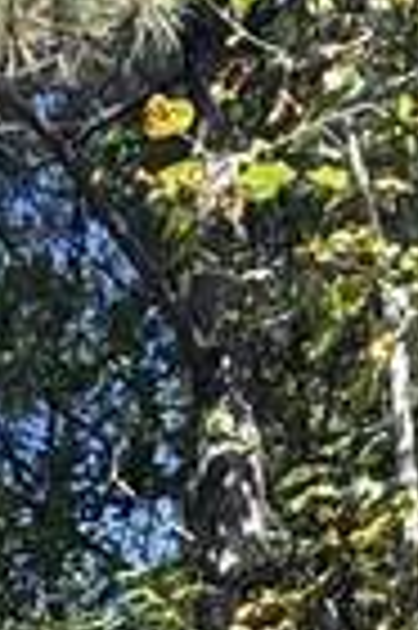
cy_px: 1894
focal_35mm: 133
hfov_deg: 10.0
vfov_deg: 10.6
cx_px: -180
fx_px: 2322
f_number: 2.2
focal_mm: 2.22
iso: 50
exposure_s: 1/336
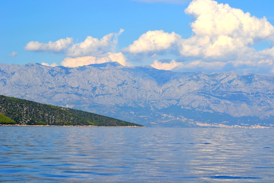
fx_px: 799
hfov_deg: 19.5
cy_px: 92
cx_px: 137
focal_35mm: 105
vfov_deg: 13.0
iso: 100
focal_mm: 70
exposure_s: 1/640
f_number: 6.3
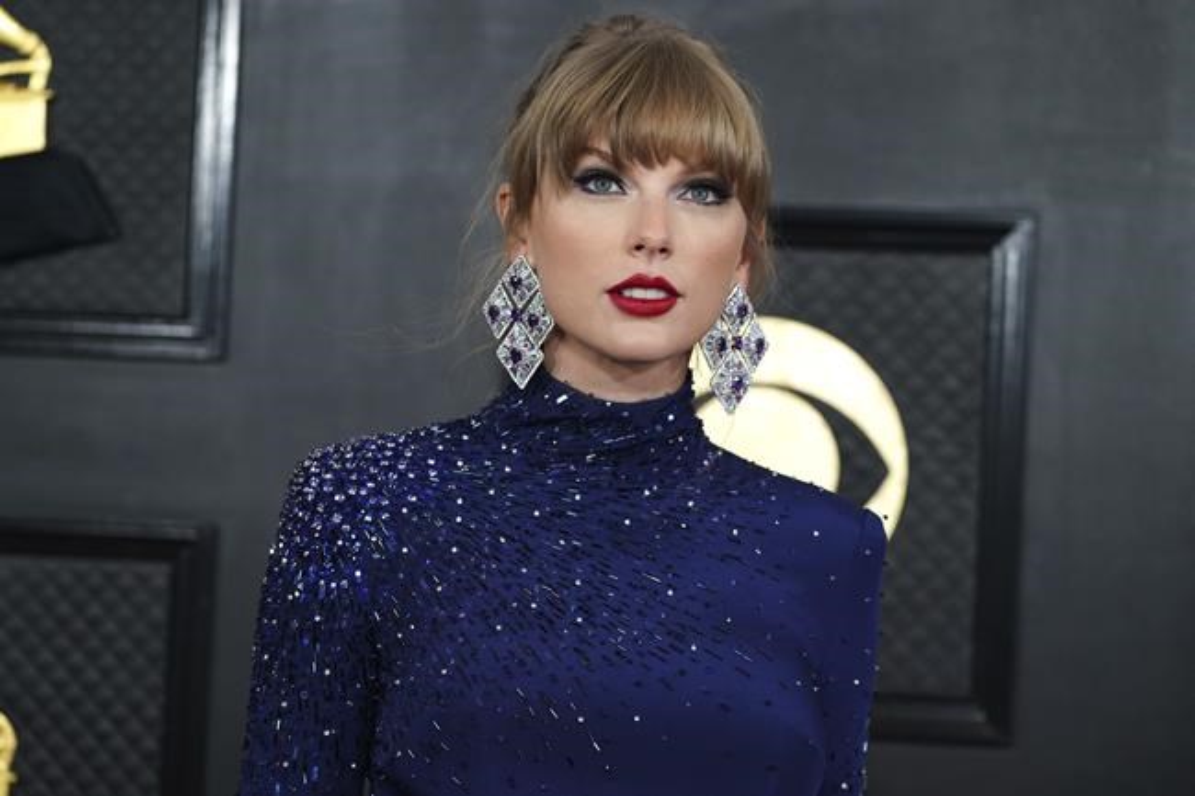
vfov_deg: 13.7
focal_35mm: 100
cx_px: 598
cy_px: 398
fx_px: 3318
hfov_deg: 20.4
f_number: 5
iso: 2500
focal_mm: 100
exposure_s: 1/320
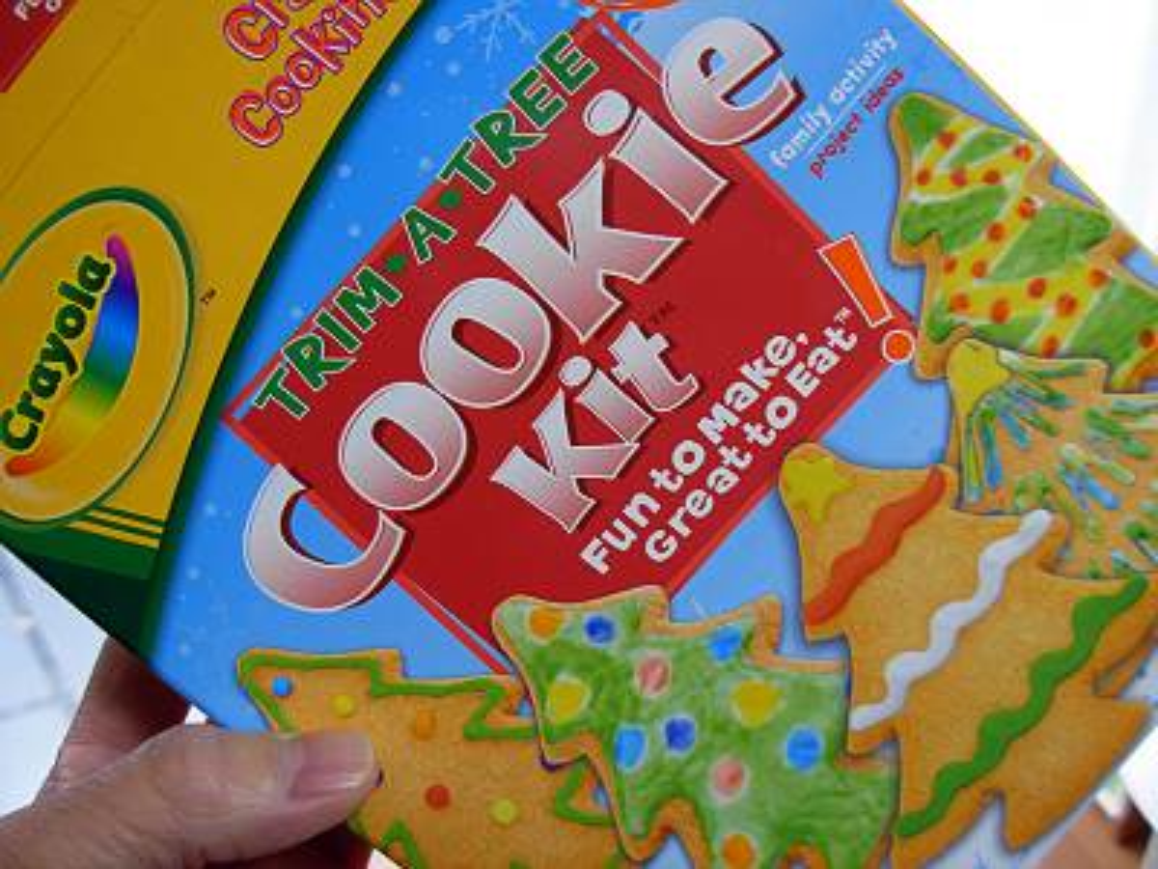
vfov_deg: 37.7
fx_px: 1271
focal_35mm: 38
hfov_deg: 49.0
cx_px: 579
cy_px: 434
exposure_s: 1/11.9
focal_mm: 6.3
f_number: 2.9
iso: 79
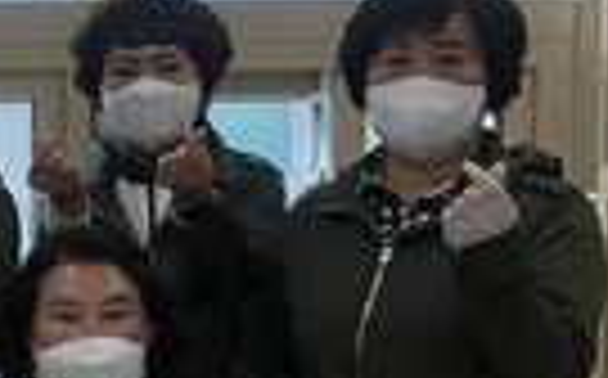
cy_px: 410
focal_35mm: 141
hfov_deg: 12.9
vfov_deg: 9.2
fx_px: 2333
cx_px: -617
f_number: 1.8
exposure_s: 1/120
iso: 40
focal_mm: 3.99
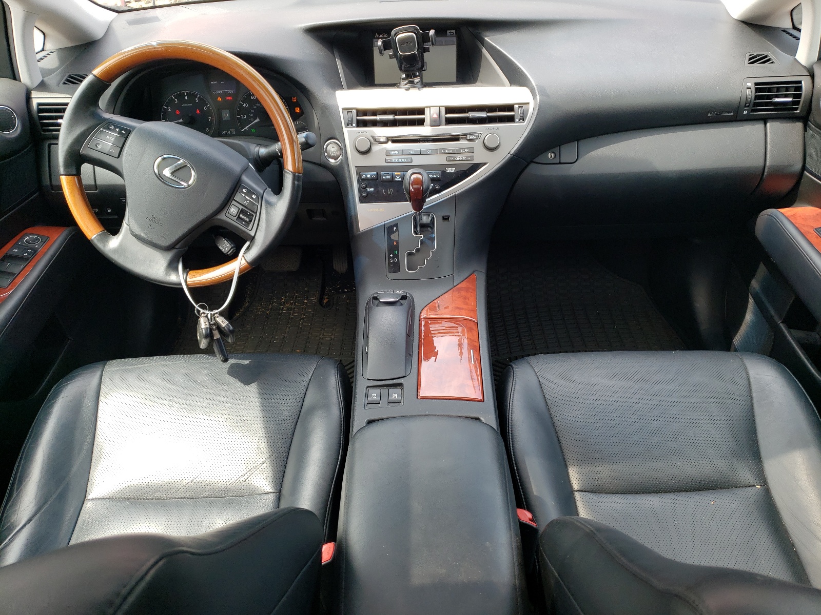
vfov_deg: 53.1
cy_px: 308
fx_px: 617
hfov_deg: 67.3
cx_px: 410
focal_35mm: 26
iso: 50
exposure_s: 1/217
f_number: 1.5
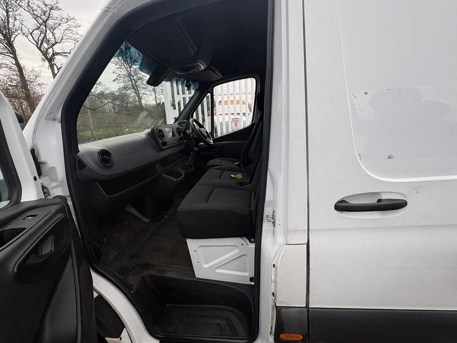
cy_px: 163
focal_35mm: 15
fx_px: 198
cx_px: 237
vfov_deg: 81.7
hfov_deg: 98.1
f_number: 2.2
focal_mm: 2.22
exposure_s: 1/370
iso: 40
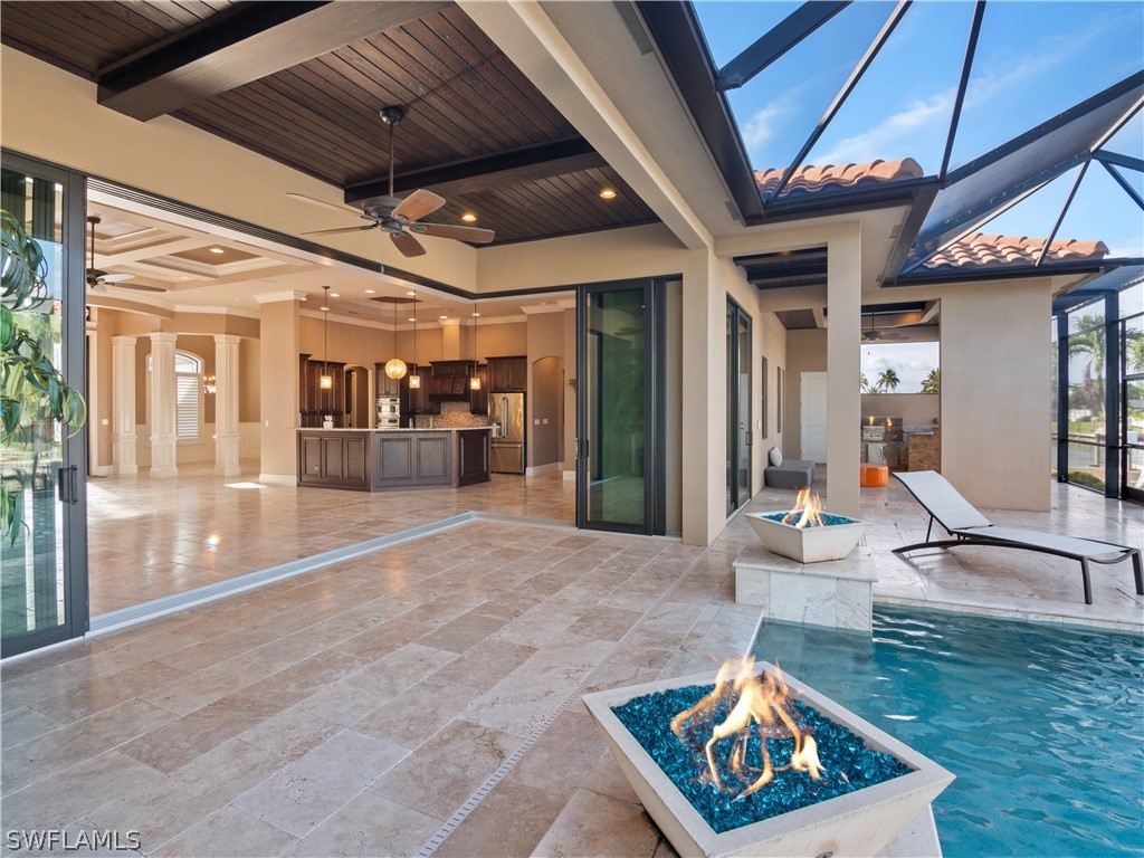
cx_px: 572
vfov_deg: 78.1
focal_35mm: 16
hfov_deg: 94.5
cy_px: 429
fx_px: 529
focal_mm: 8
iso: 200
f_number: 7.1
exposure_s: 1/8
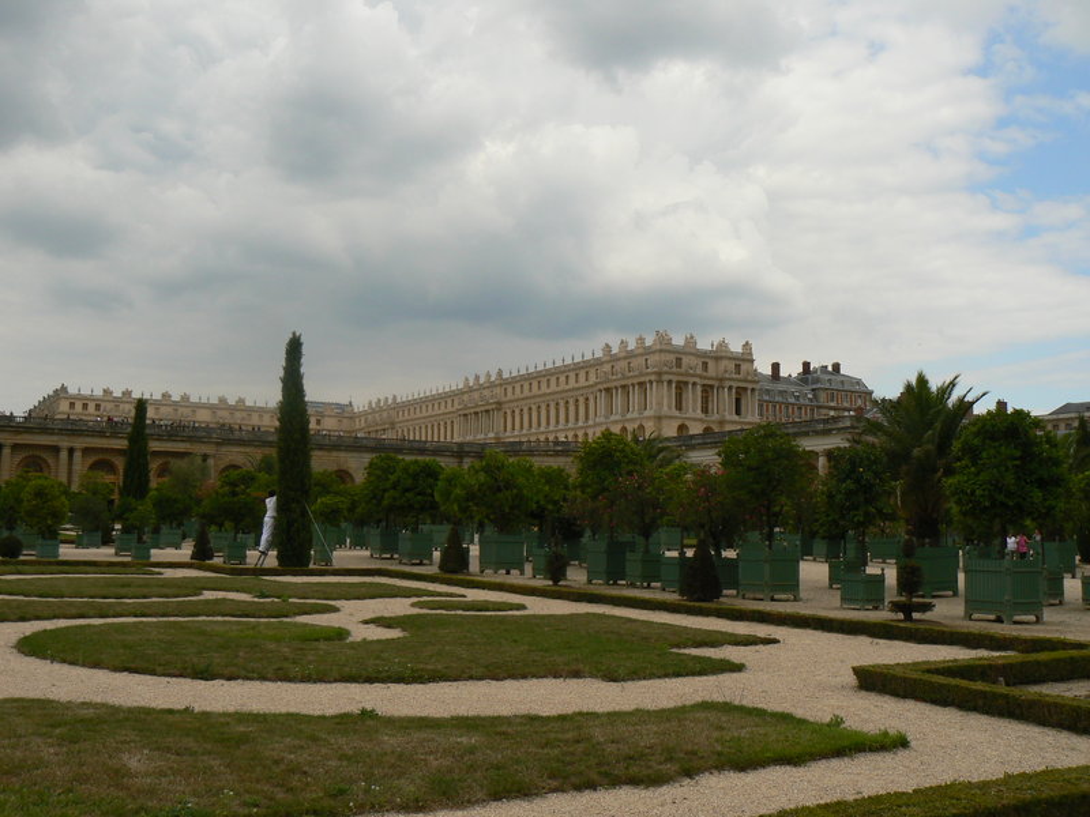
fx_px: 1134
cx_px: 545
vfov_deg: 39.7
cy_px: 408
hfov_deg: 51.4
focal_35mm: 36
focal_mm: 6
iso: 80
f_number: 7.1
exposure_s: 1/400
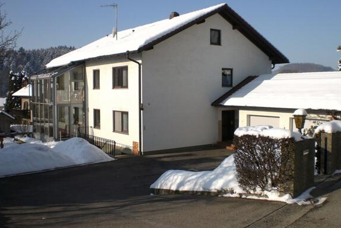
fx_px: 360
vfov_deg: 35.1
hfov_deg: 50.7
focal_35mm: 38
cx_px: 170
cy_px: 112
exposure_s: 1/640
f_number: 4.4
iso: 50
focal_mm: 6.3
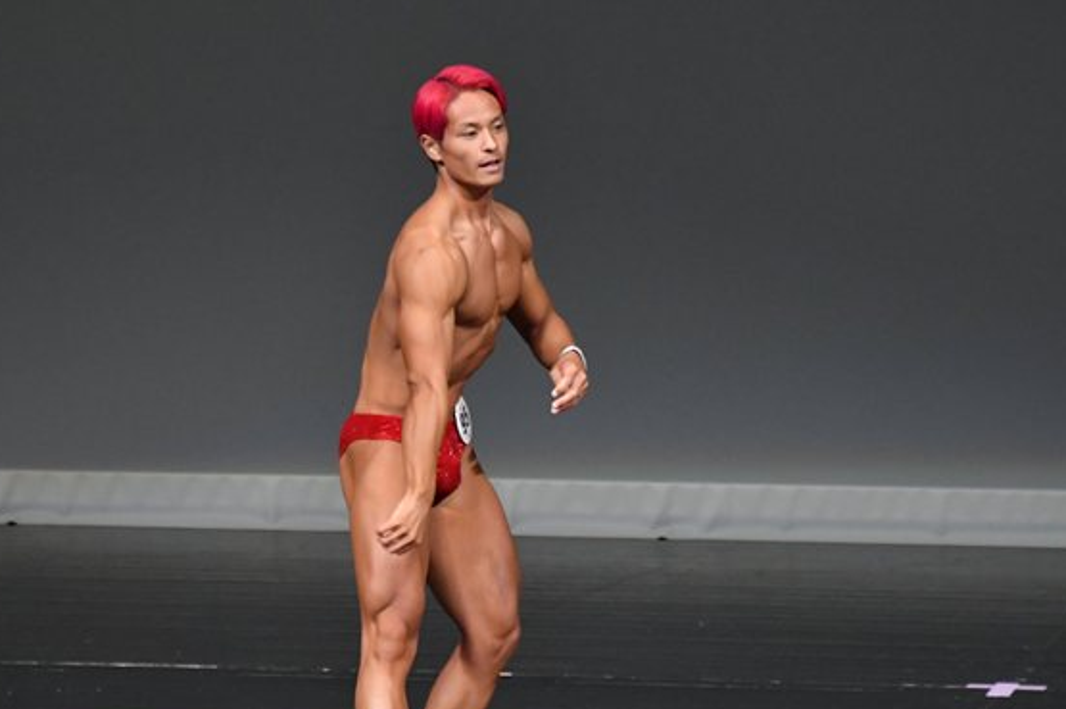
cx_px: 439
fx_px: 15502
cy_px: 465
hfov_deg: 3.9
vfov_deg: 2.6
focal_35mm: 524
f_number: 5.6
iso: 4000
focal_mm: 250
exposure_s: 1/400
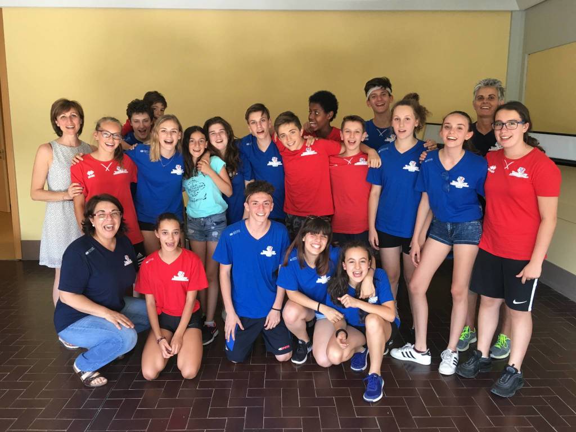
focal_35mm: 29
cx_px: 288
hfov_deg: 61.7
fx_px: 483
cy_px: 216
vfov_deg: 48.2
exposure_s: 1/30
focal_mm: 4.15
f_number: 2.2
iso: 40
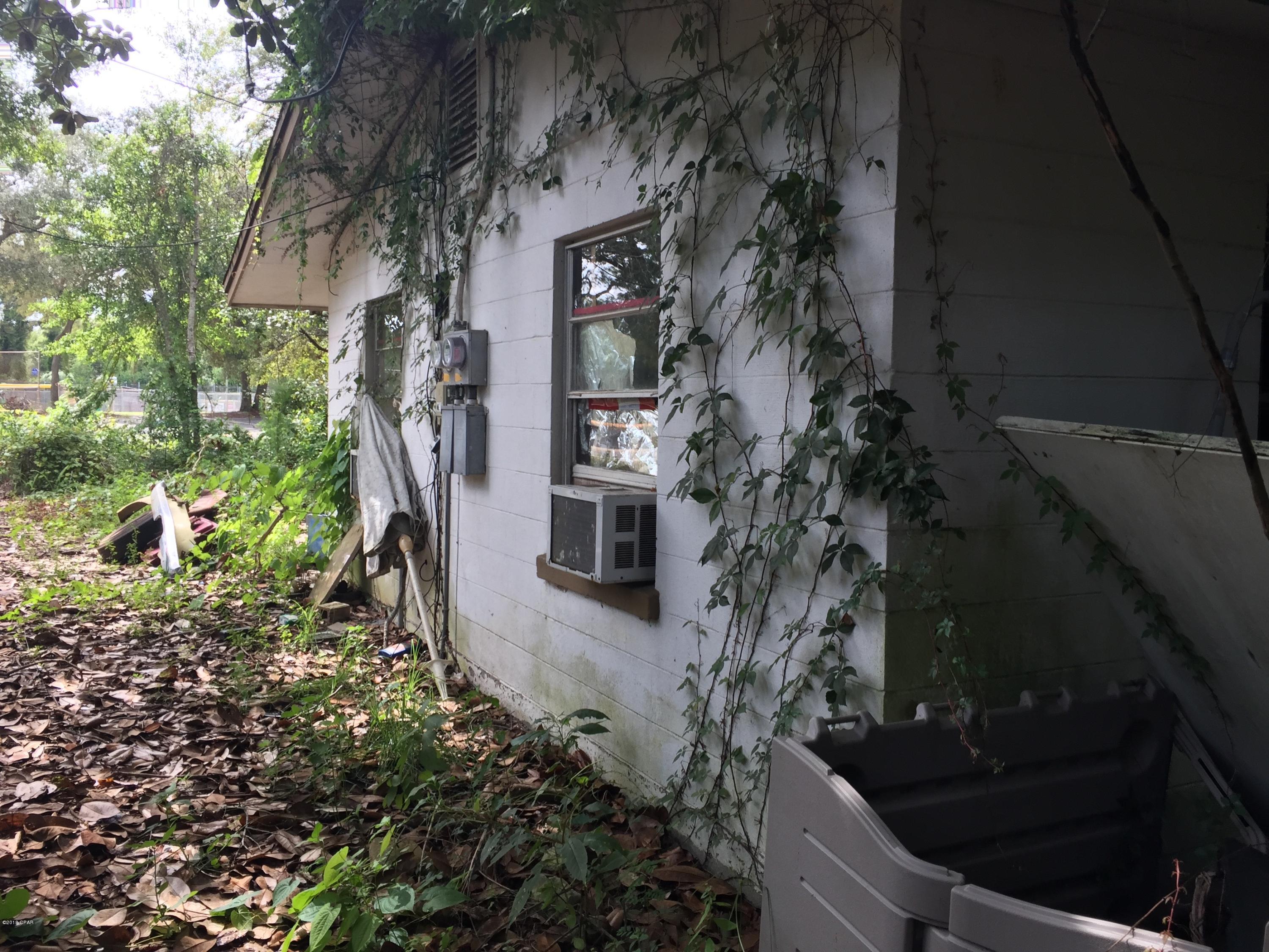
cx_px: 634
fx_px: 1063
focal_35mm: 29
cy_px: 476
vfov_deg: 48.2
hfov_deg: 61.7
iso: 32
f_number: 2.2
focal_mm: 4.15
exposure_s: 1/225
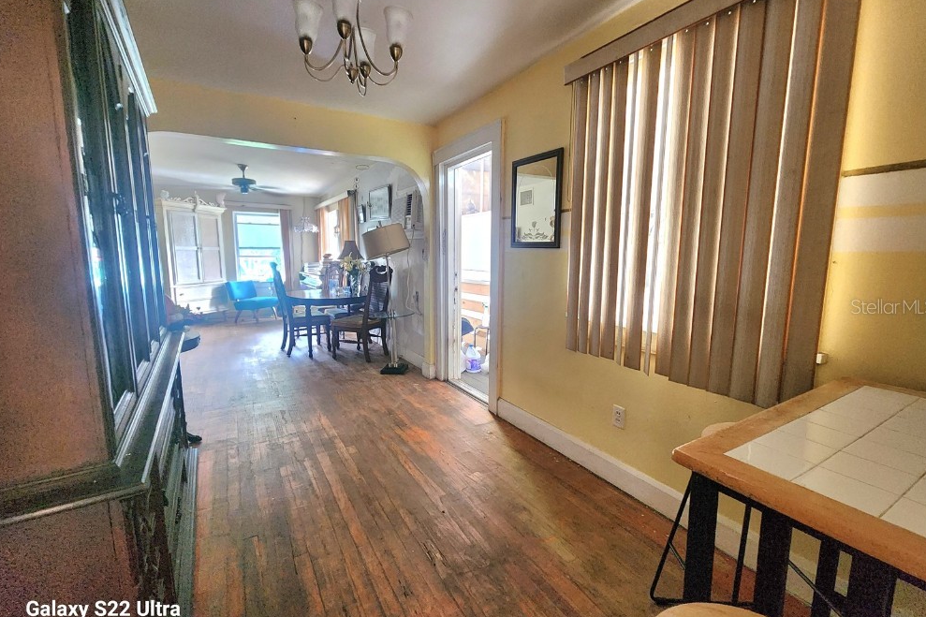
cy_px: 306
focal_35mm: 14
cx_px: 460
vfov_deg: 81.2
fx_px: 360
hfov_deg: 104.3
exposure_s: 1/30
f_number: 2.2
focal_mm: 2.2
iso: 500
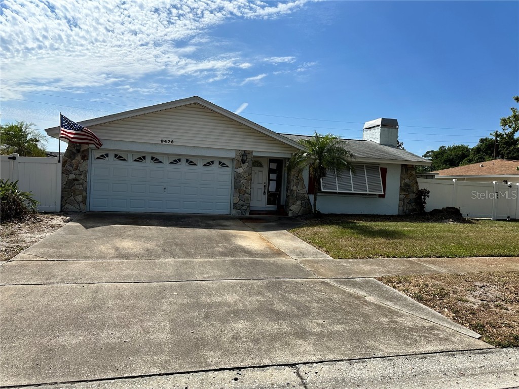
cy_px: 194
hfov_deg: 71.6
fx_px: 360
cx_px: 260
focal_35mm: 24
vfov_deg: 56.8
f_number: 1.78
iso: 80
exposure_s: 1/8197
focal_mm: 6.86
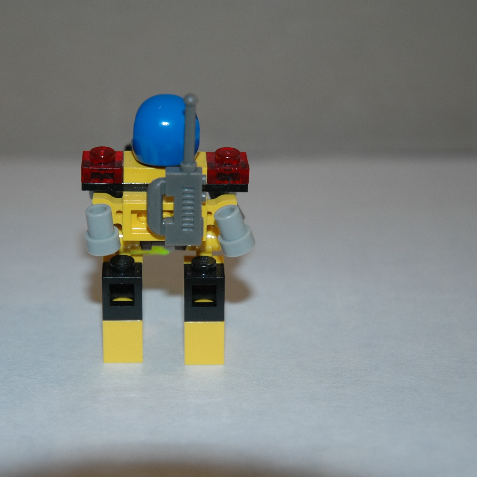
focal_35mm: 116
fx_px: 1808
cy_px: 239
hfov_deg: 15.0
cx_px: 161
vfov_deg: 15.0
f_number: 4.5
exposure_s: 1/60
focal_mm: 60
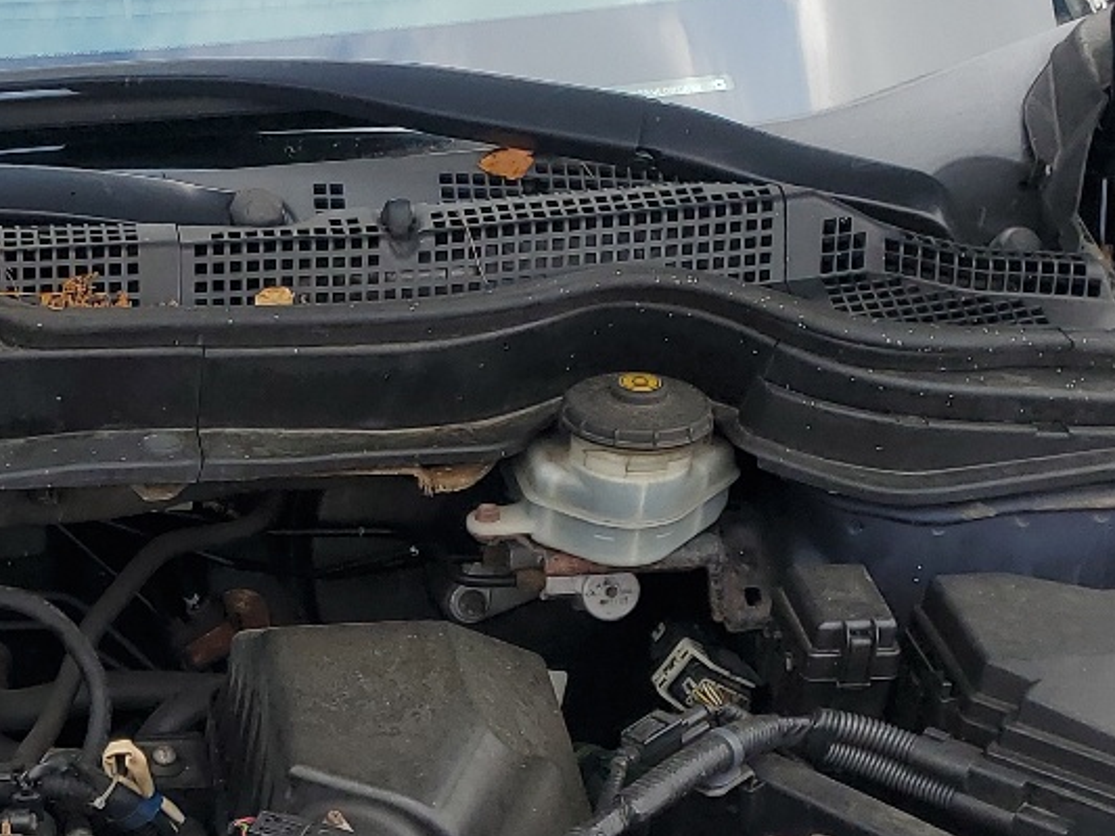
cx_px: -109
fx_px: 2513
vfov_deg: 18.2
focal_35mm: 78
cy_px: 938
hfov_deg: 23.5
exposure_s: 1/1111
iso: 50
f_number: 1.5
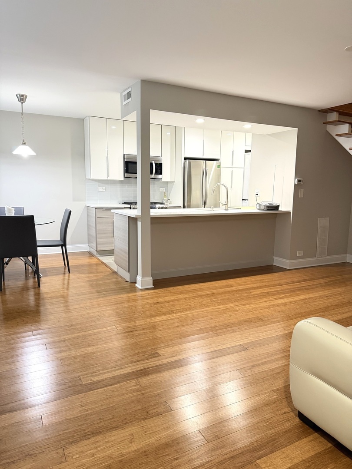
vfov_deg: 71.6
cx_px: 176
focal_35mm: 24
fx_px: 325
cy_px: 234
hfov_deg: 56.8
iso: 500
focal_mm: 6.76
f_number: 1.78
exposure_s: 1/60
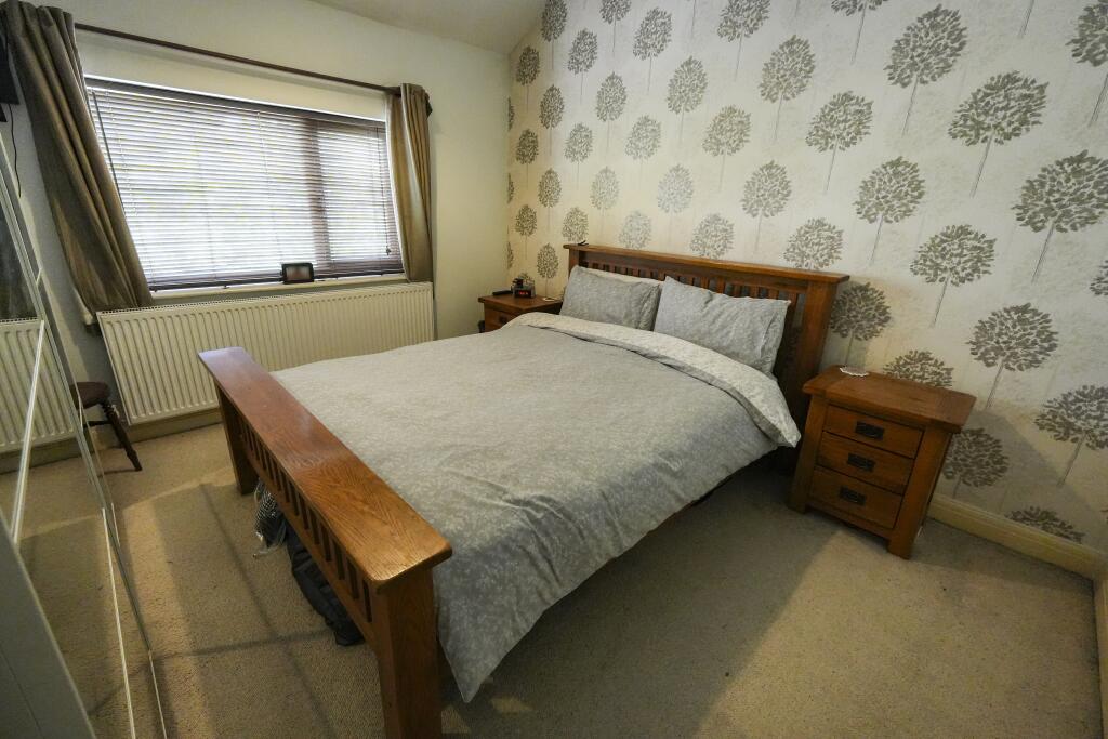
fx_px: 485
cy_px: 370
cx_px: 554
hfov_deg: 97.6
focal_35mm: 16
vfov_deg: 74.6
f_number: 4
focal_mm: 10.5
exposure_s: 1/160
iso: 4000
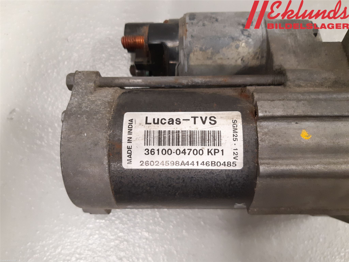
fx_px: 262
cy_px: 131
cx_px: 174
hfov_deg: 67.3
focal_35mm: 26
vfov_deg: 53.1
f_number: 1.7
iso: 200
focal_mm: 3.93
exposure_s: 1/33
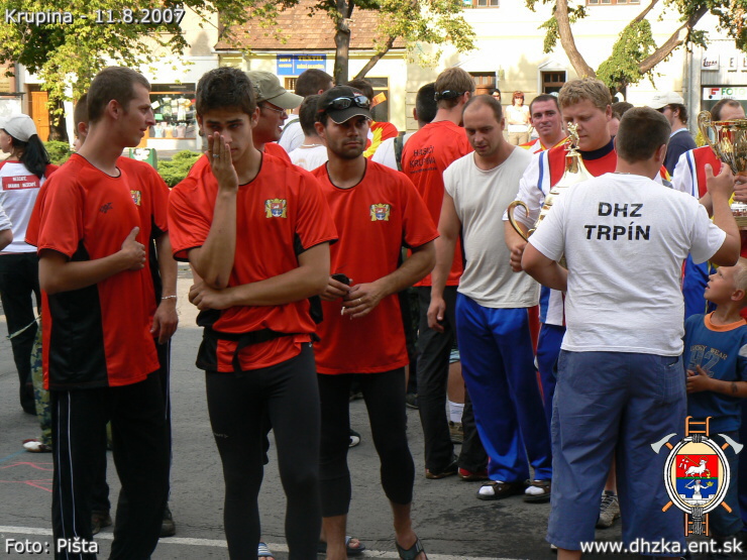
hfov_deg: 22.8
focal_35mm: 86
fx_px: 1856
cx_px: 374
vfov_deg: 17.2
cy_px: 280
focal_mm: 14.3
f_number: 5.6
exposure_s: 1/200
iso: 80
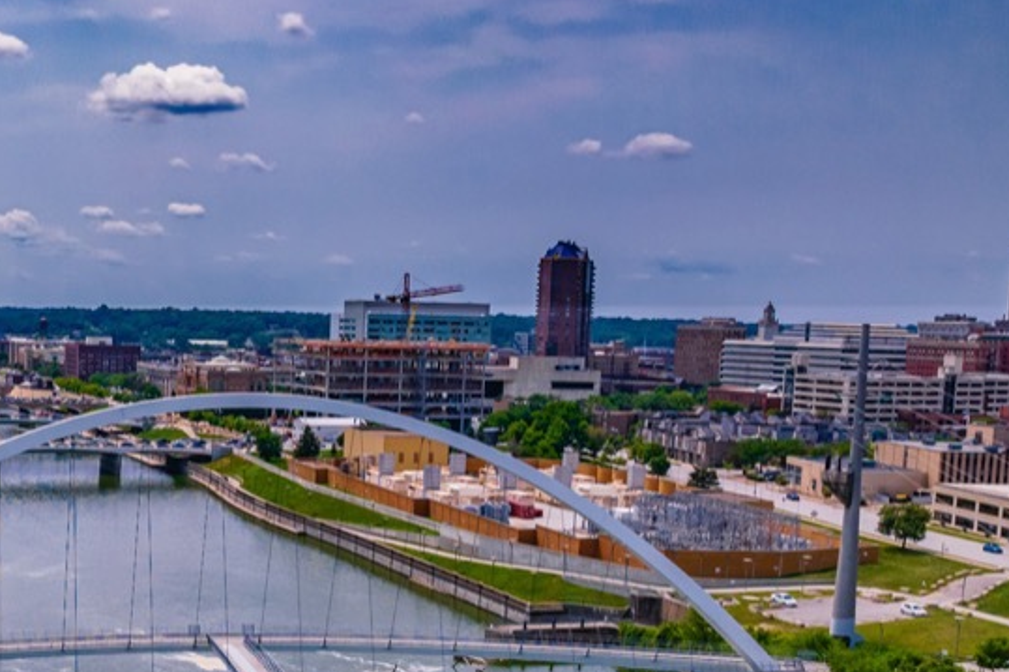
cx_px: 154
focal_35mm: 49
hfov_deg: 38.3
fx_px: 1373
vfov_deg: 27.2
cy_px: 489
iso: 110
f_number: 2.8
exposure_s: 1/320
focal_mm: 8.38
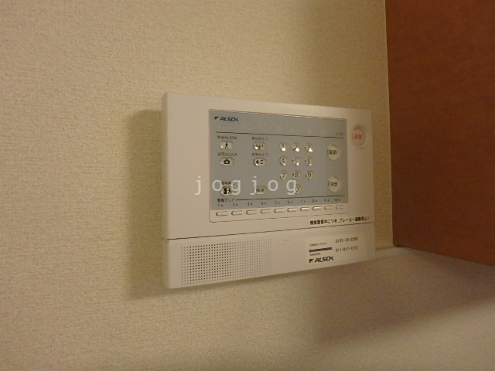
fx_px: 300
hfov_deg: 79.0
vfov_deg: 63.4
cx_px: 248
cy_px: 186
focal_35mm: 21
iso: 640
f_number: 3.5
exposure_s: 1/30
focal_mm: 3.7
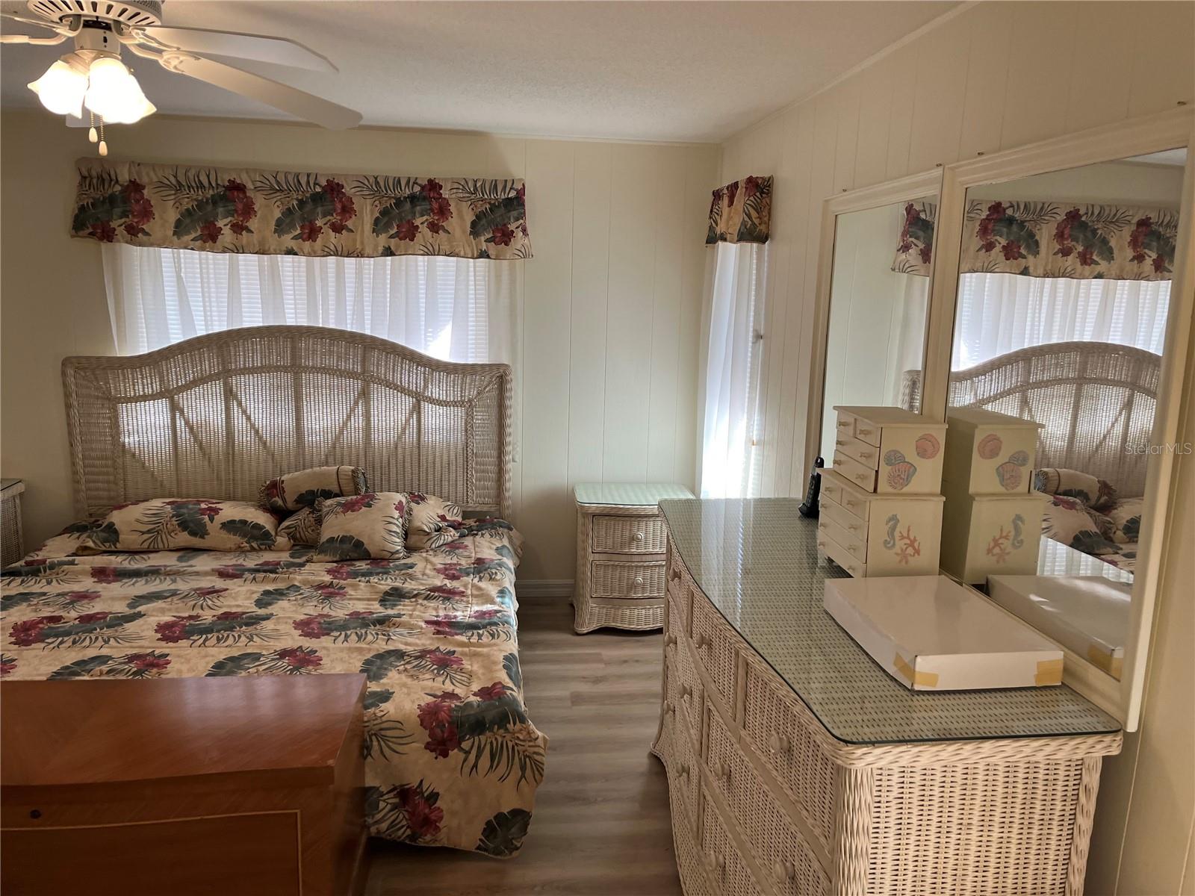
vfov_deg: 53.1
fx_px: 898
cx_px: 598
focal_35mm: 26
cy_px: 448
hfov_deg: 67.3
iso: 100
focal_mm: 5.1
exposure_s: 1/120
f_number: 1.6
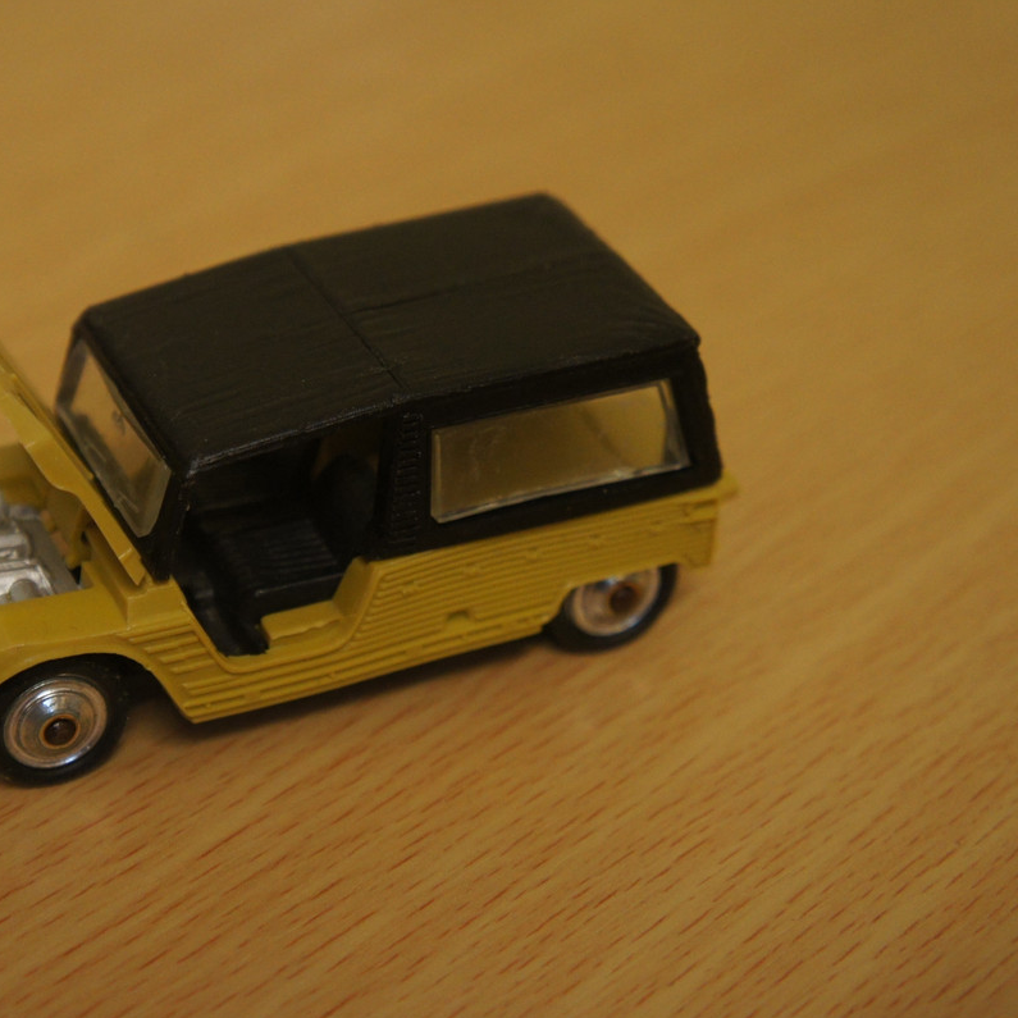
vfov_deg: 28.8
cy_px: 511
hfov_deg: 28.4
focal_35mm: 60
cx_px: 280
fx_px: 1984
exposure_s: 1/50
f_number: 4.5
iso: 1000
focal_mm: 31
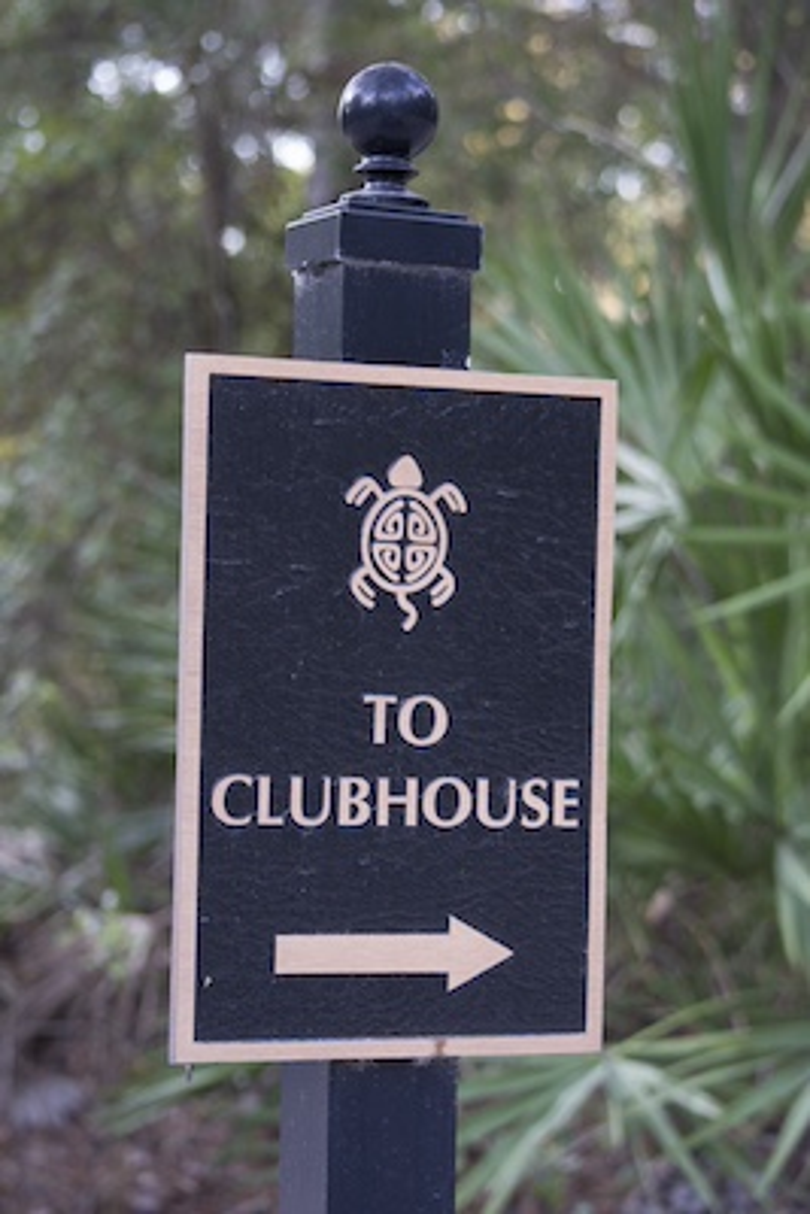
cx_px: 405
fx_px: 2782
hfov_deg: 16.6
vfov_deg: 24.6
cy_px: 607
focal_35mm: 82
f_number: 4.5
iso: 500
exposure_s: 1/15
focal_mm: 55
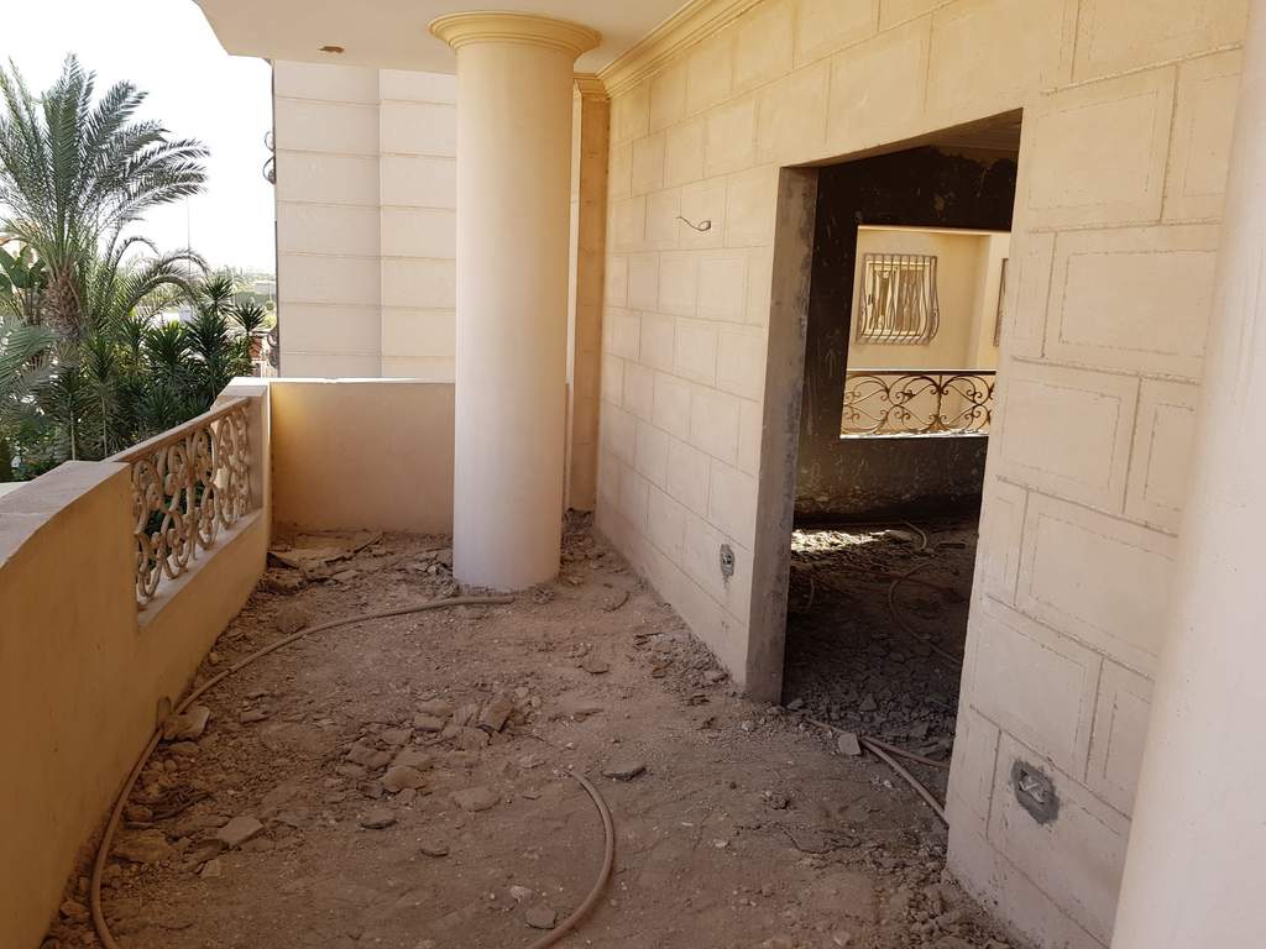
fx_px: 951
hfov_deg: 67.3
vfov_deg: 53.1
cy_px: 474
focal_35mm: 26
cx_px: 633
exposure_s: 1/514
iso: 40
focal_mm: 4.2
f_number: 1.7
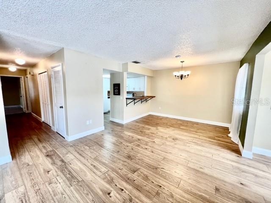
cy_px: 102
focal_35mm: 13
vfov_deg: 89.9
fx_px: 102
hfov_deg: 106.2
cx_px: 136
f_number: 1.8
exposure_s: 1/120
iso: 160
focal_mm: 1.57
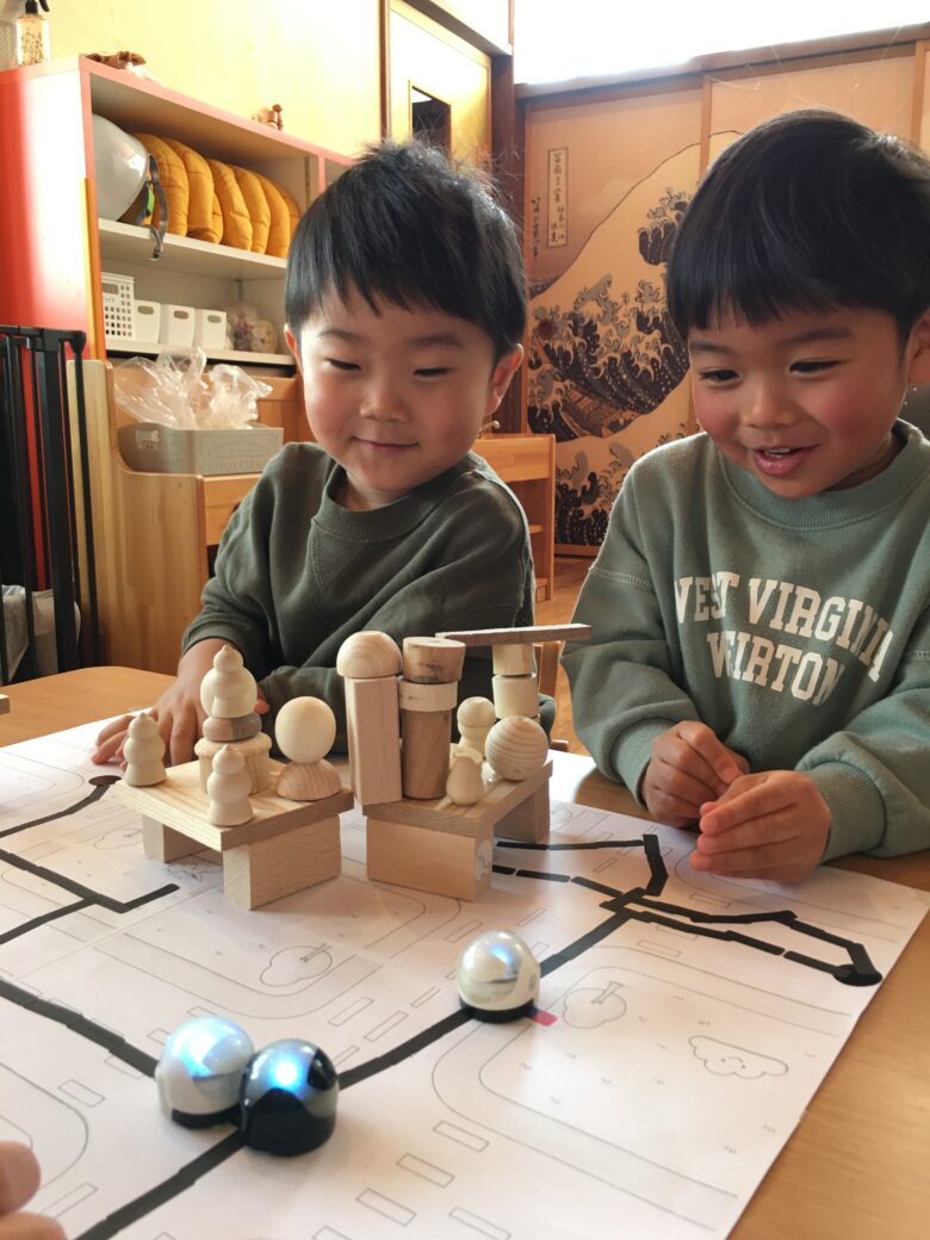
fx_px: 1039
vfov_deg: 61.7
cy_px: 620
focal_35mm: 29
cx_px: 465
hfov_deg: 48.2
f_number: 2.2
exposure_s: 1/15
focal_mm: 4.15
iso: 32
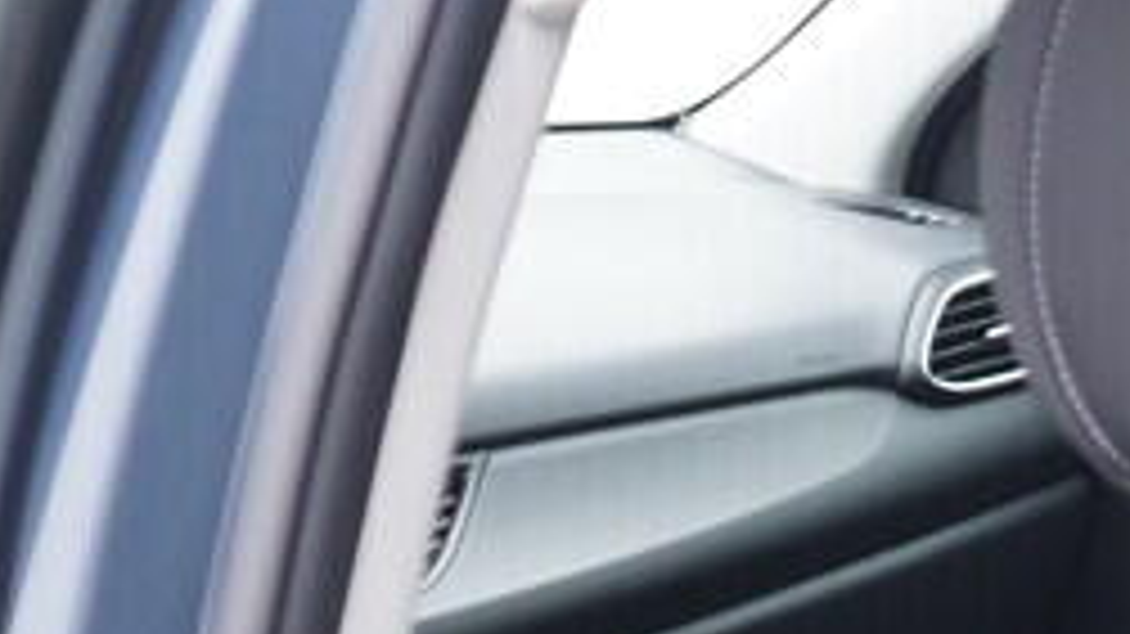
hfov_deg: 13.5
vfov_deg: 7.5
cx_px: 1472
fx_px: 4613
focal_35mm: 154
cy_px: 1369
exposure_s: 1/40
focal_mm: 24
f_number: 2.8
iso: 320
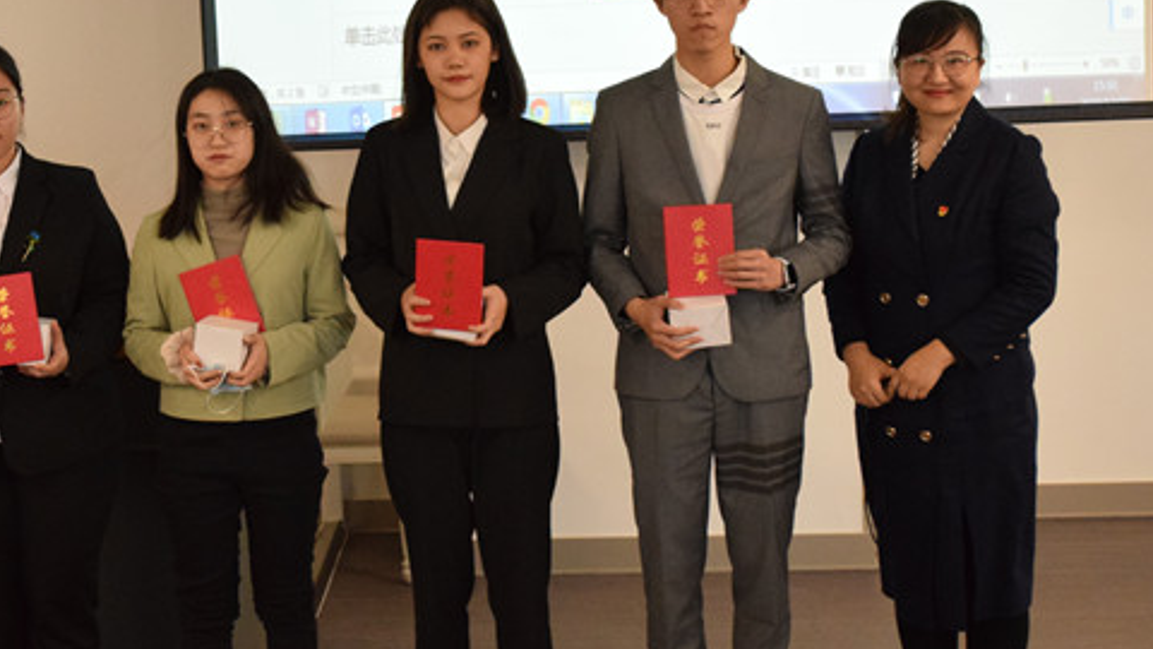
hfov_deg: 24.3
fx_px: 2660
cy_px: 276
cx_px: 387
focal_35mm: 87
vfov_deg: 13.9
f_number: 5
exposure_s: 1/125
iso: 4000
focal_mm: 38
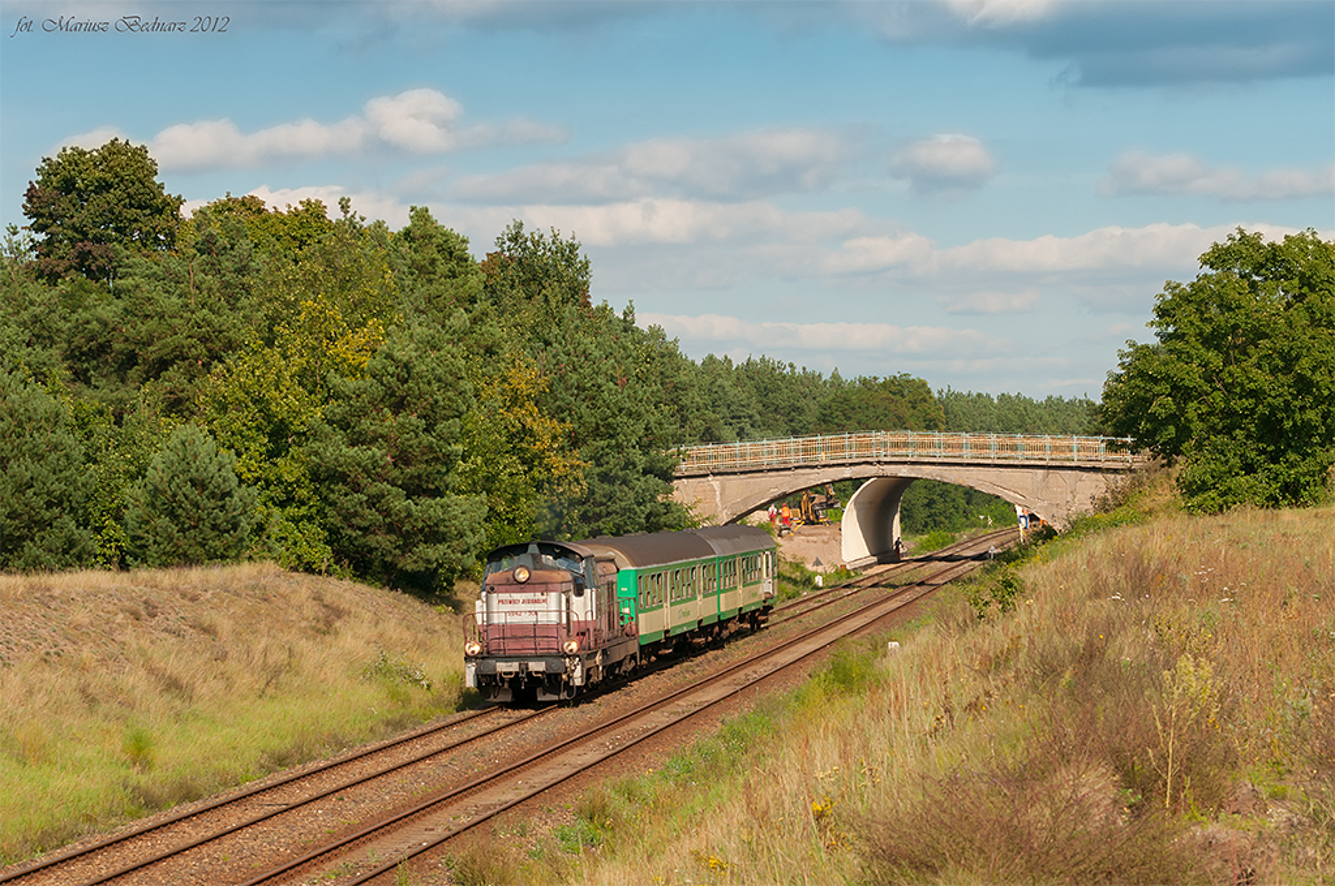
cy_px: 443
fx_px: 4167
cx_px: 668
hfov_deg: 18.2
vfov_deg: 12.1
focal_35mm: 112
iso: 200
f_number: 10
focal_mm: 75
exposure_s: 1/400
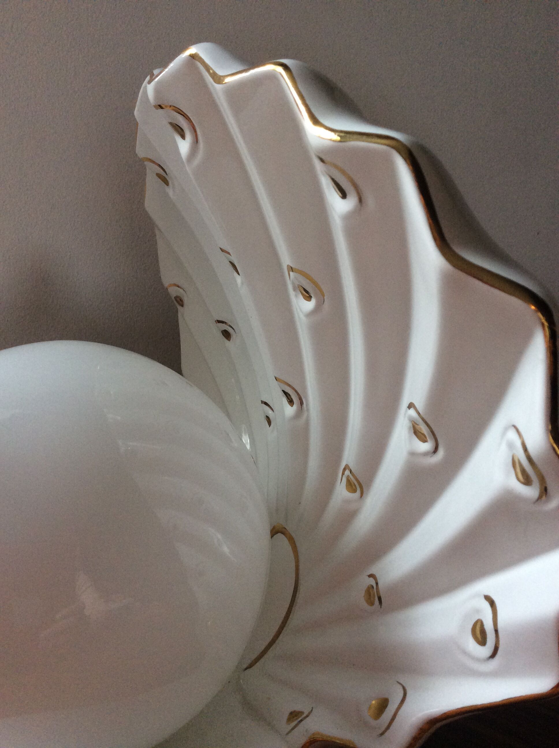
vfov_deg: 56.9
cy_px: 374
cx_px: 280
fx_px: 691
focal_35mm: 32
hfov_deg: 44.1
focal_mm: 3.3
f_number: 2.4
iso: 100
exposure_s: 1/25
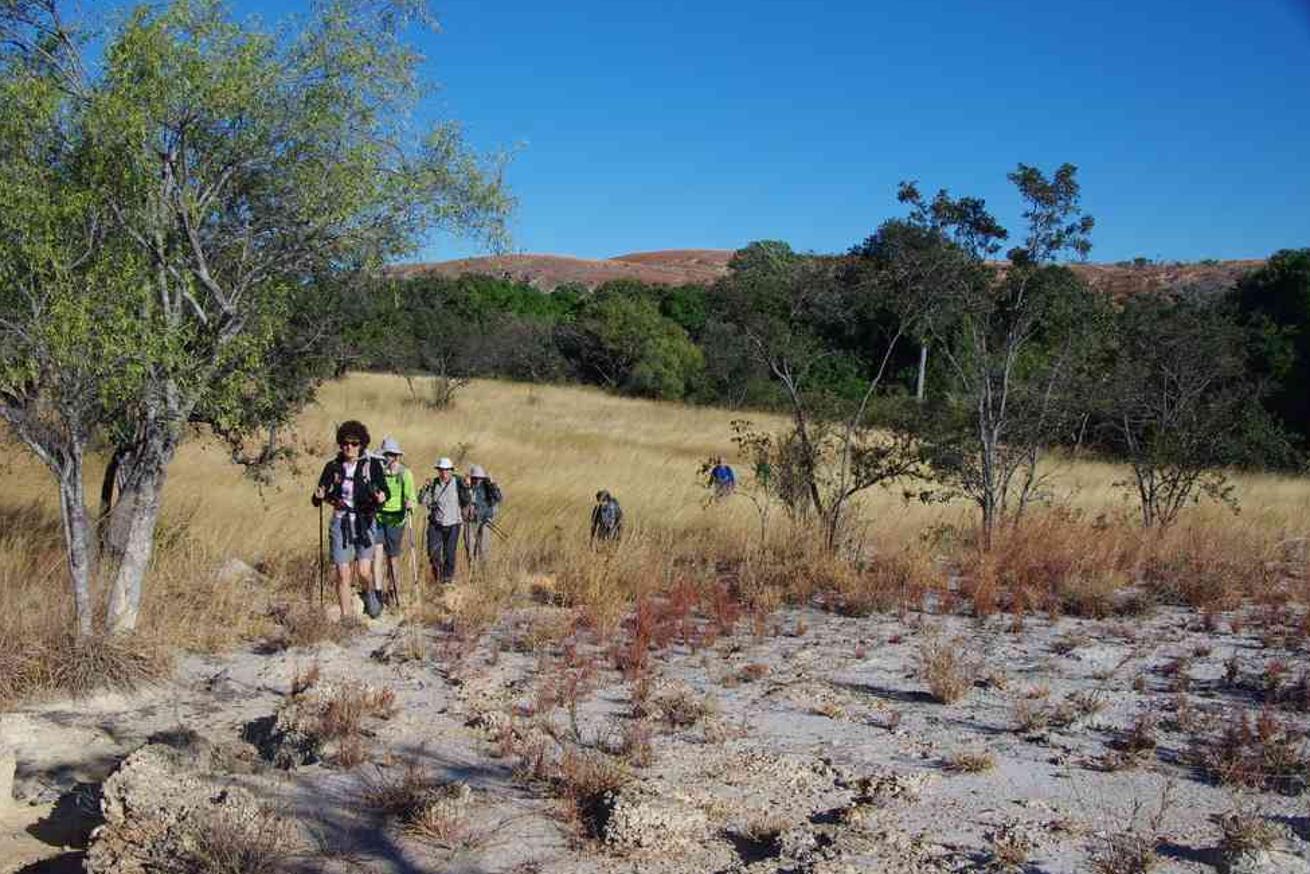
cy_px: 438
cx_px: 646
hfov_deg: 47.0
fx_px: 1505
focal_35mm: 41
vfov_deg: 32.4
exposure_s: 1/125
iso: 200
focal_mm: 26.9
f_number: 11
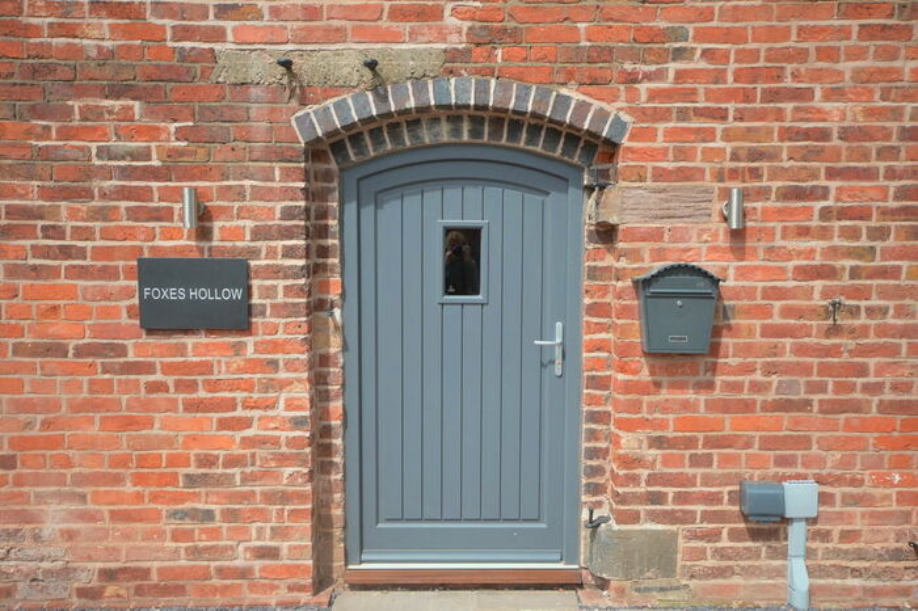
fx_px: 765
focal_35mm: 30
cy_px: 306
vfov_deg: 43.6
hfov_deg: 62.0
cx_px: 459
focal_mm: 20
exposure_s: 1/125
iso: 100
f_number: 5.6
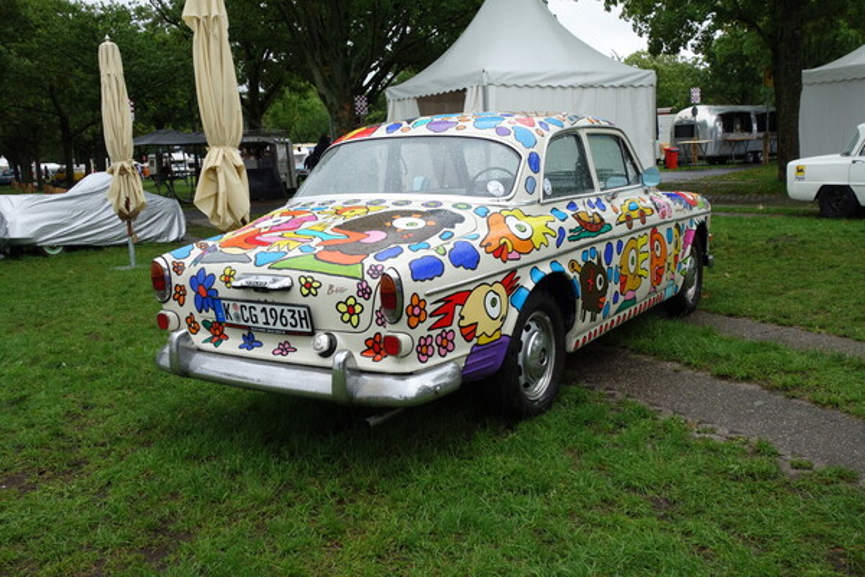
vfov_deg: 38.9
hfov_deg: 55.8
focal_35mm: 34
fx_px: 817
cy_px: 288
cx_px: 432
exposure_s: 1/125
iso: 125
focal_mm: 12.62
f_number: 5.6
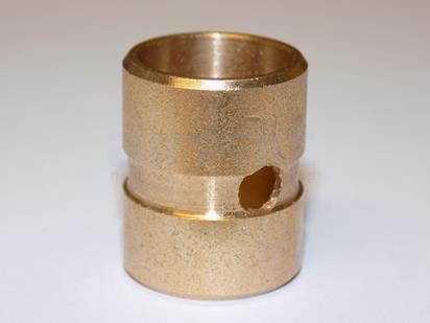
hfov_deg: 16.7
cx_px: 215
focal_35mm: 118
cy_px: 162
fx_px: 1466
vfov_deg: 12.6
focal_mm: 20.9
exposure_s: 1/30
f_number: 4.8
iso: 125
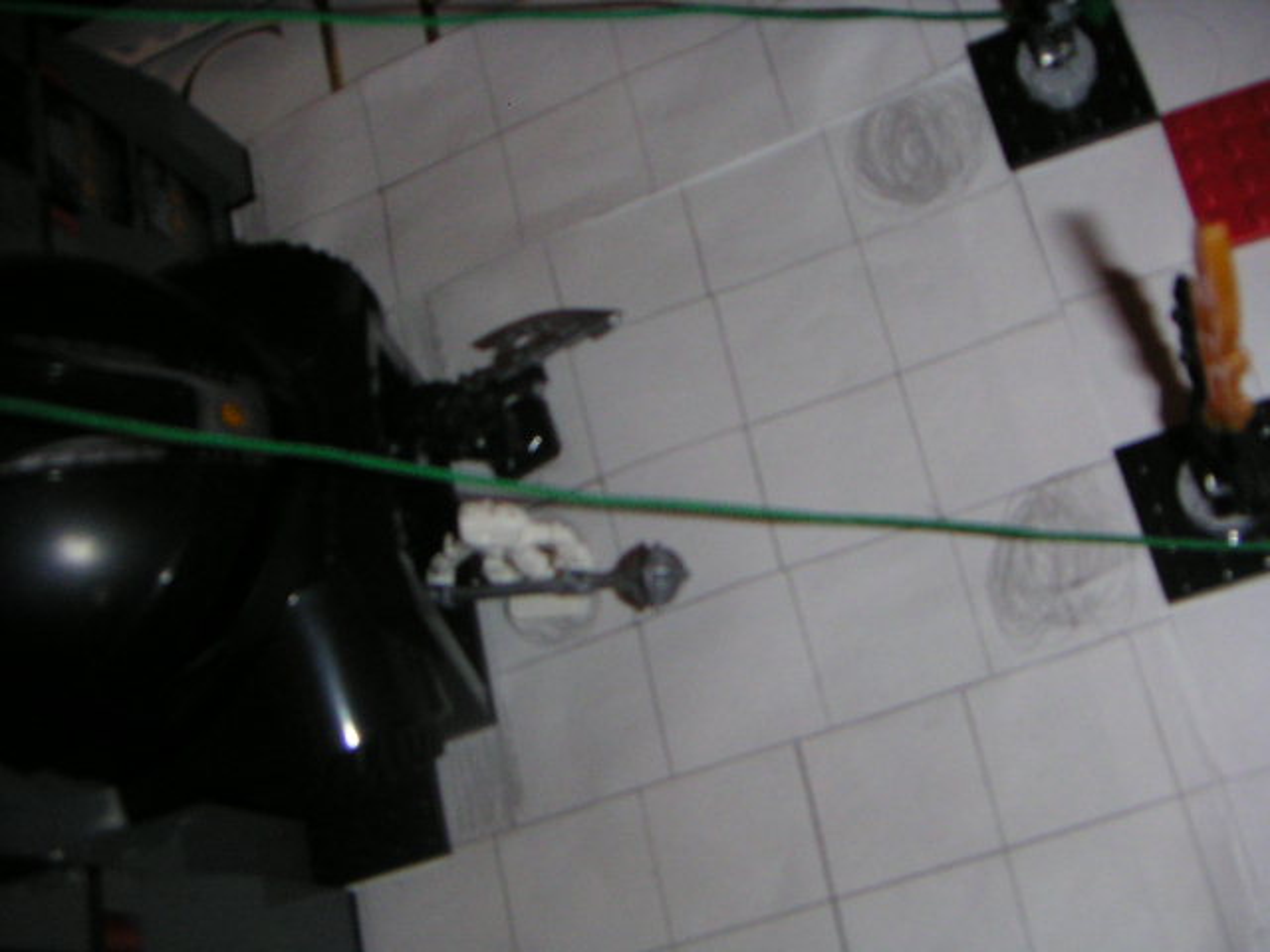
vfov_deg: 36.0
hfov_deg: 46.8
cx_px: 635
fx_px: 1468
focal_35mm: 40
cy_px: 476
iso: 200
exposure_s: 1/45
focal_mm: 5.3
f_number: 2.9
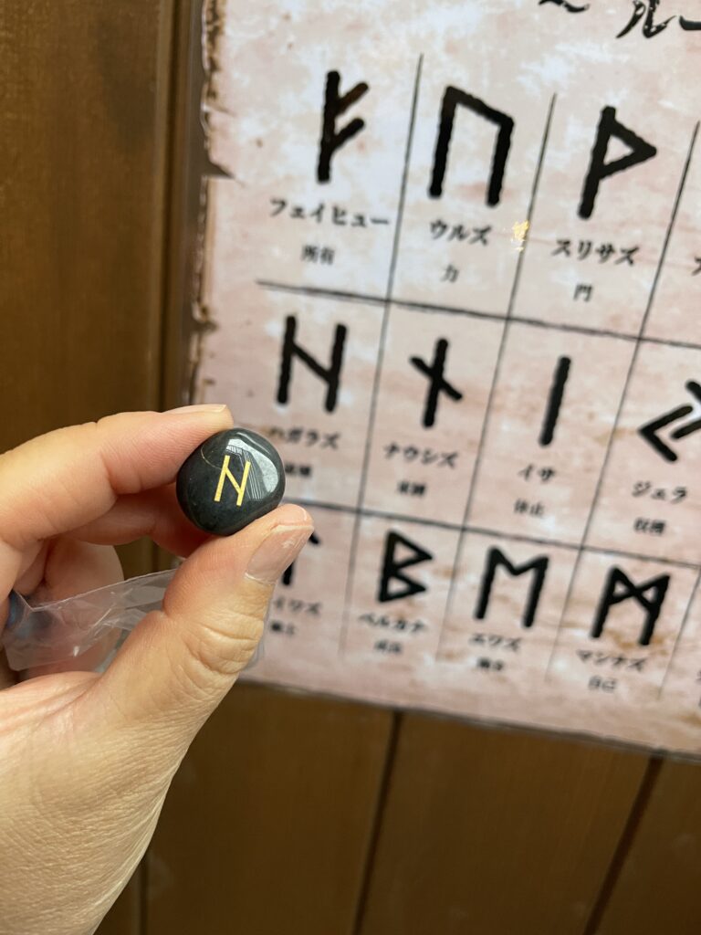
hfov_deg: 54.9
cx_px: 350
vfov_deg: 69.4
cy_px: 468
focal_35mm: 25
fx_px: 675
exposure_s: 1/50
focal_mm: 5.1
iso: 320
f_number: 1.6
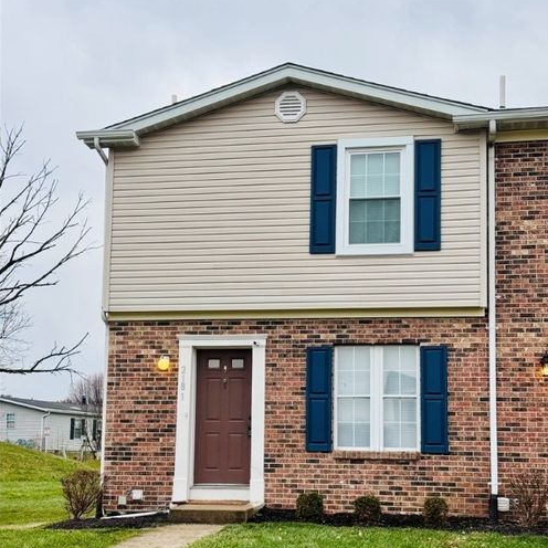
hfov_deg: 30.0
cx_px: 275
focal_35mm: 57
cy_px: 329
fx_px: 1021
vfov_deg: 30.0
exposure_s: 1/317
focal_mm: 6.76
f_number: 1.78
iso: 64
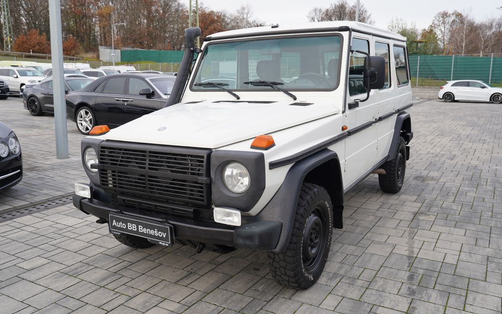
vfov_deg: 40.6
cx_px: 254
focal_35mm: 31
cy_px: 155
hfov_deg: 61.2
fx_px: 424
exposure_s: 1/100
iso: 100
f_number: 5
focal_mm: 30
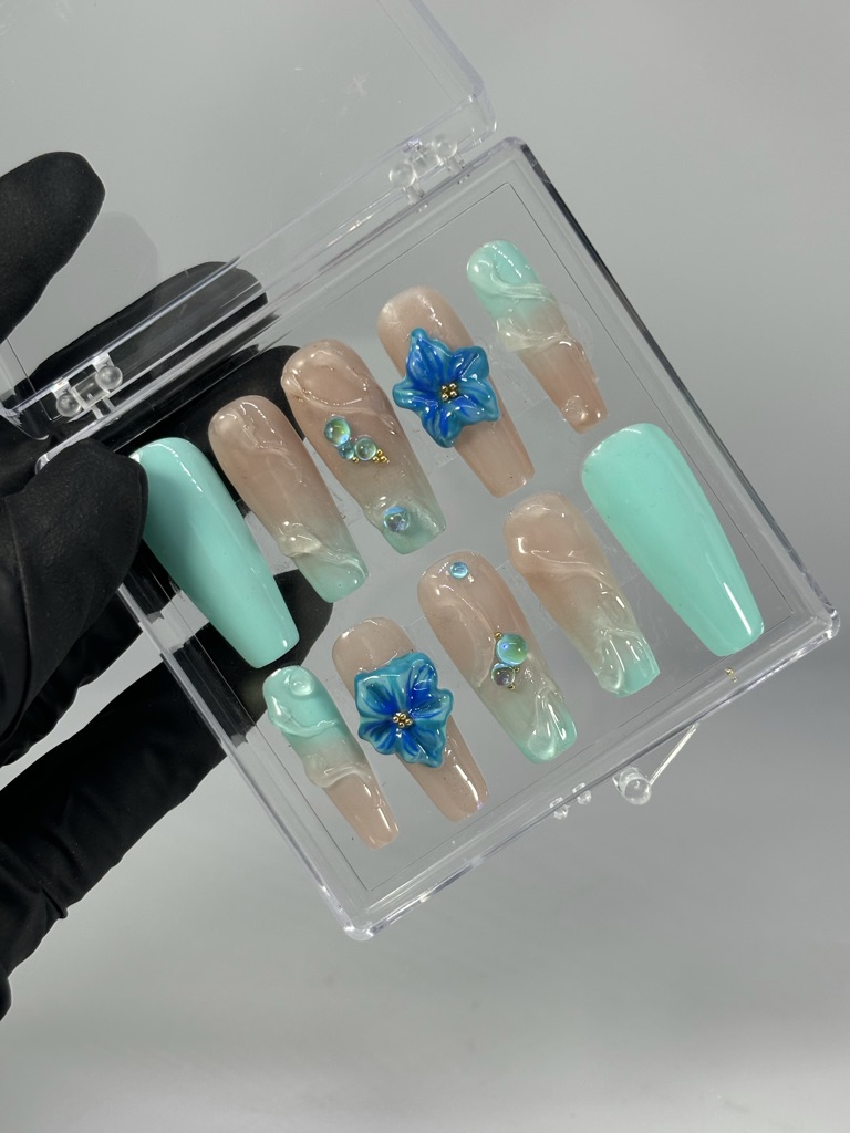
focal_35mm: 52
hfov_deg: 28.0
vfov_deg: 36.8
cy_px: 566
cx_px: 425
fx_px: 1702
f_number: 1.6
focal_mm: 5.96
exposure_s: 1/670
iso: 32
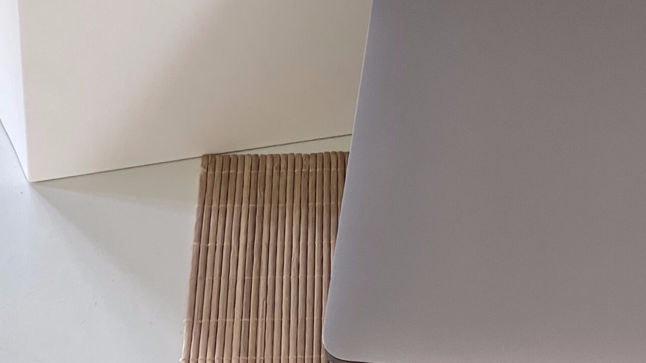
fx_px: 2878
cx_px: 577
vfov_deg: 7.2
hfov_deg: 12.7
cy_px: 20
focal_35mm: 168
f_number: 2.8
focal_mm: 9
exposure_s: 1/84
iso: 200
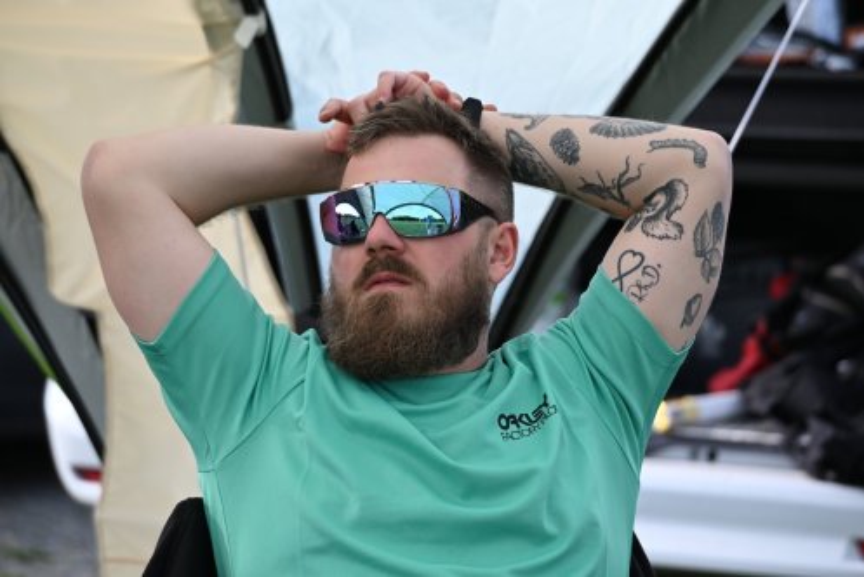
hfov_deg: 8.2
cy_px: 288
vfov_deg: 5.5
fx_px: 6003
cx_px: 432
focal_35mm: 250
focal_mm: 250
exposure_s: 1/250
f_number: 6
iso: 320
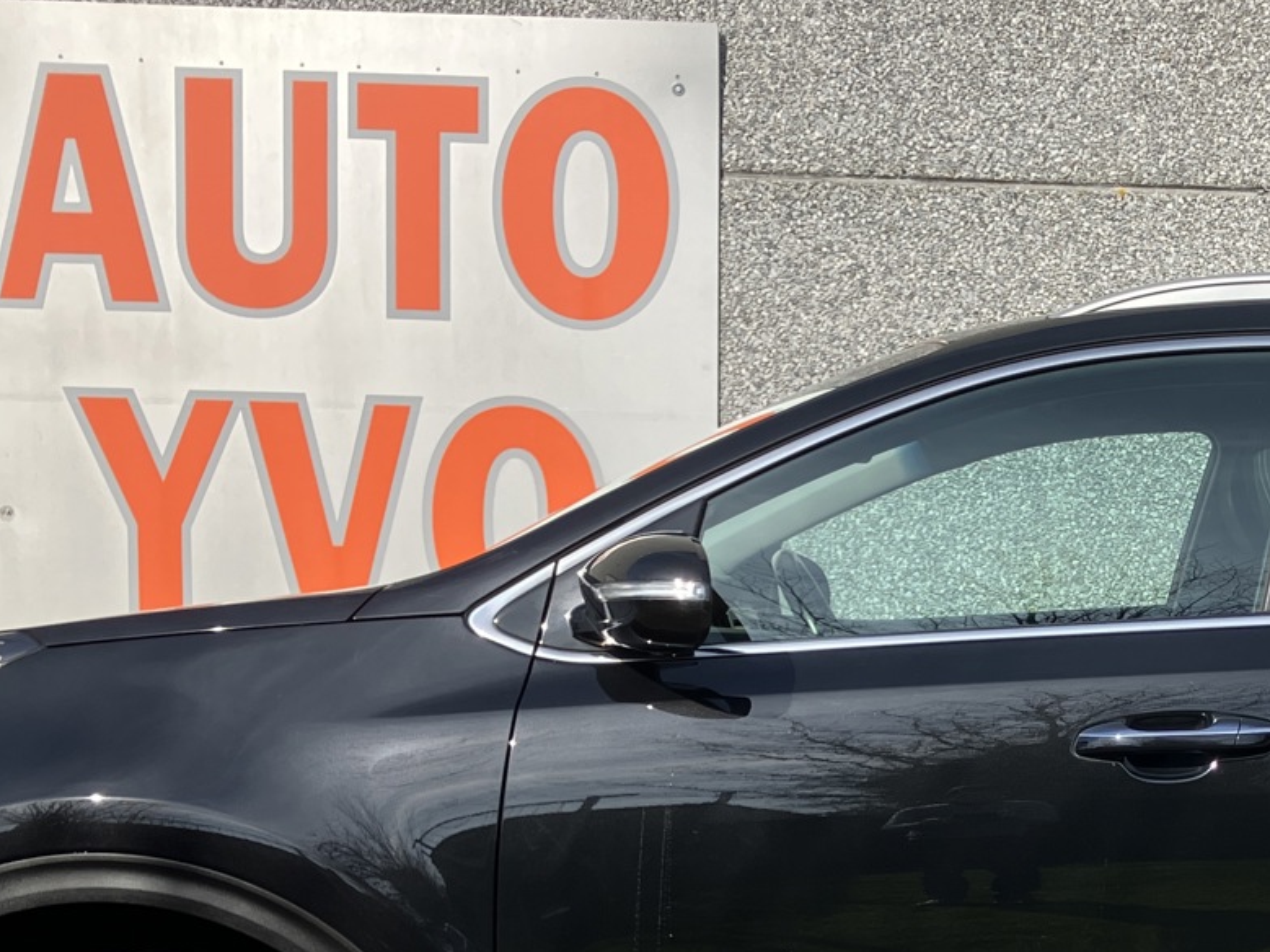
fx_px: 2531
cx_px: 1094
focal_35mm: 69
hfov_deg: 27.4
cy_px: 929
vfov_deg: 20.7
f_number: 1.8
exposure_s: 1/1736
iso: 32
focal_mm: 3.99
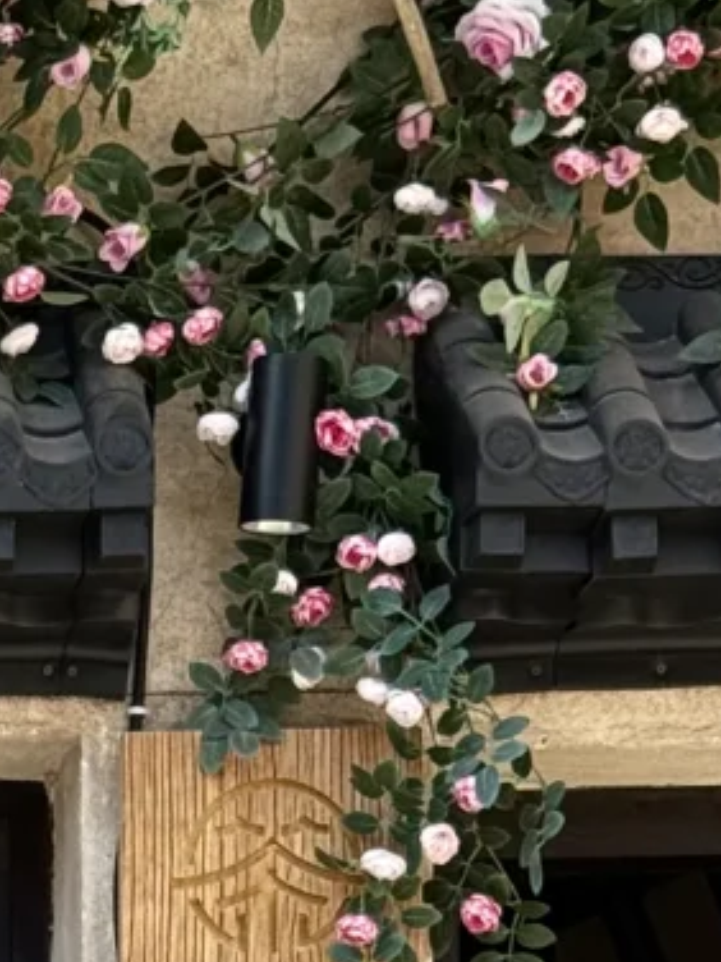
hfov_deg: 7.8
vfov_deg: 10.1
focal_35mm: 184
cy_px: 1755
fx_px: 5110
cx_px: -611
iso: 100
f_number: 1.78
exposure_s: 1/895
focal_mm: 6.76
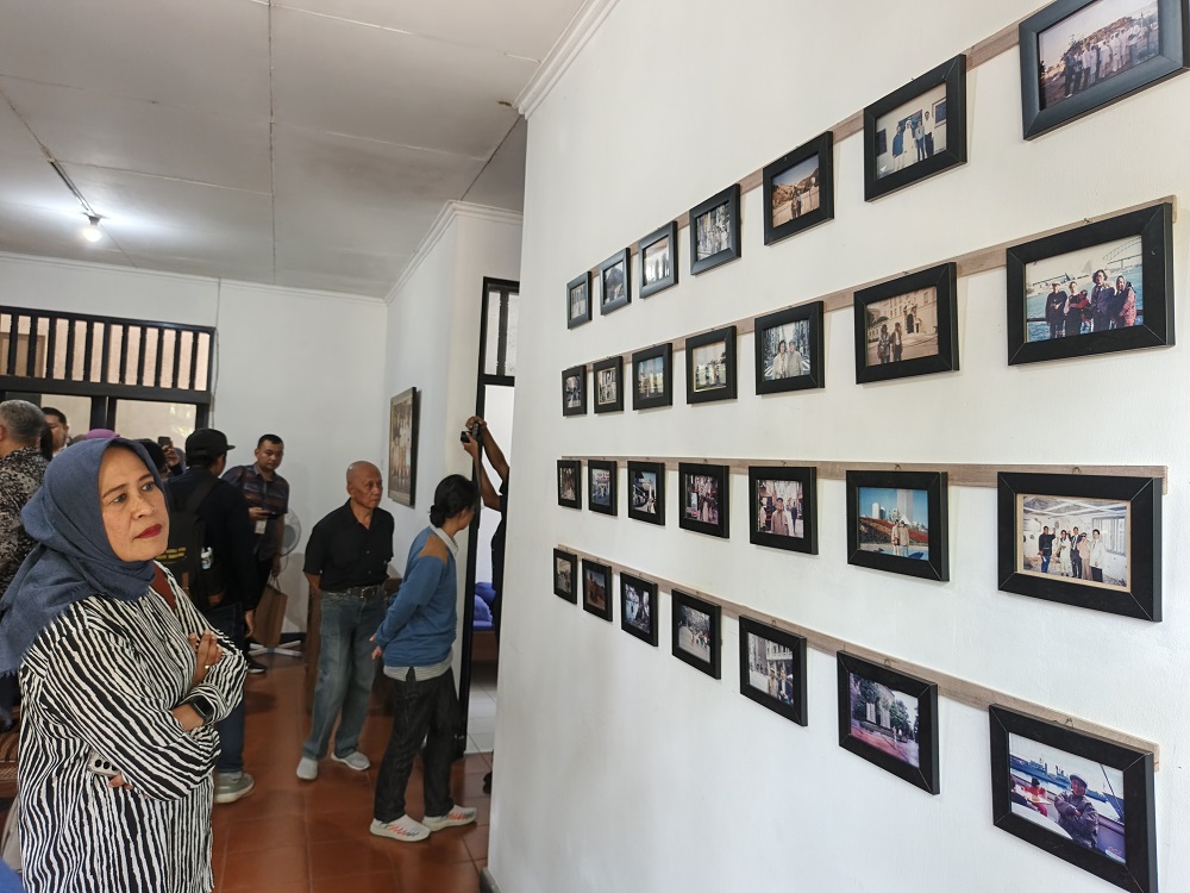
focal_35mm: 23
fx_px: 791
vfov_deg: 58.9
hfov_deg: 73.9
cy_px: 446
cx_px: 595
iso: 500
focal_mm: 5.56
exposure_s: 1/50
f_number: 1.8
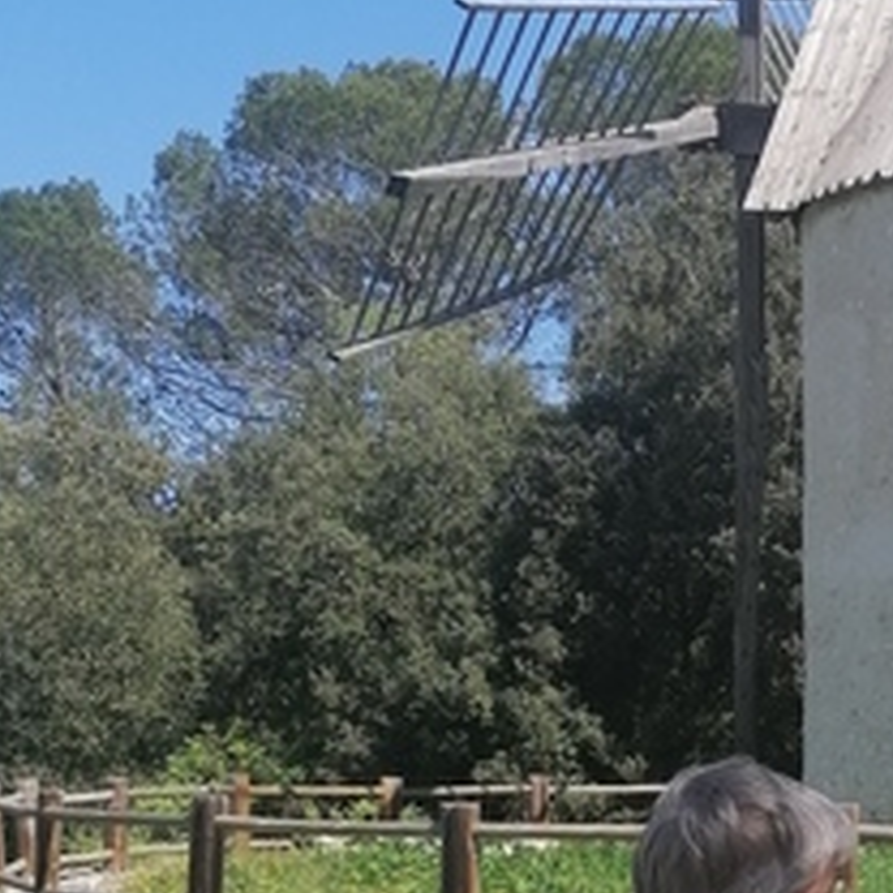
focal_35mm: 88
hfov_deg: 18.8
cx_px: 1043
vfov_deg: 19.6
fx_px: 2568
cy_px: 665
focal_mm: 4.75
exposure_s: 1/1333
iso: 50
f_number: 1.8
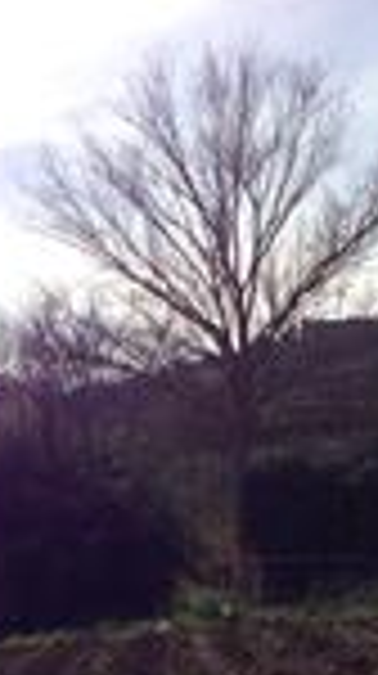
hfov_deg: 12.5
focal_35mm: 96
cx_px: 328
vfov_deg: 21.9
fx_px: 1716
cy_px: 572
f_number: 2.4
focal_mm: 4.12
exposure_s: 1/2710
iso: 50
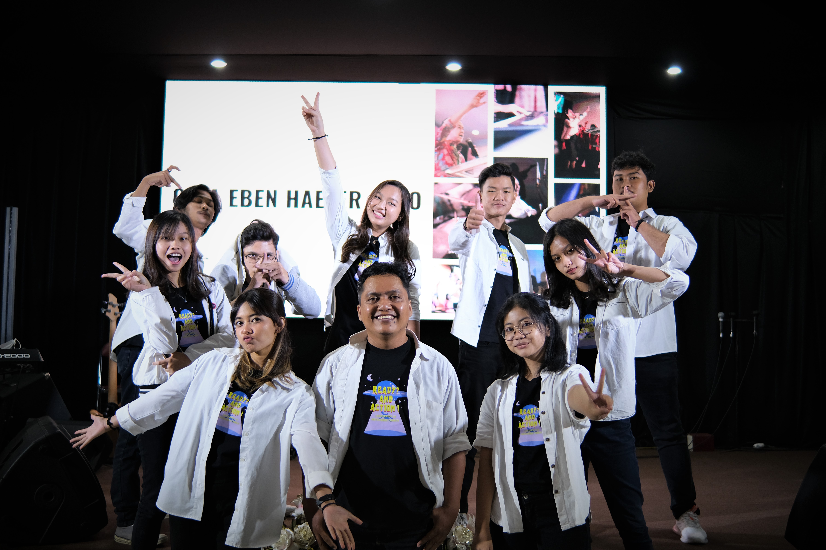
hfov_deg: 53.1
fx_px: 826
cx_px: 412
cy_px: 275
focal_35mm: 36
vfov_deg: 36.9
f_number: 1.4
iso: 500
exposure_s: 1/125
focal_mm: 23
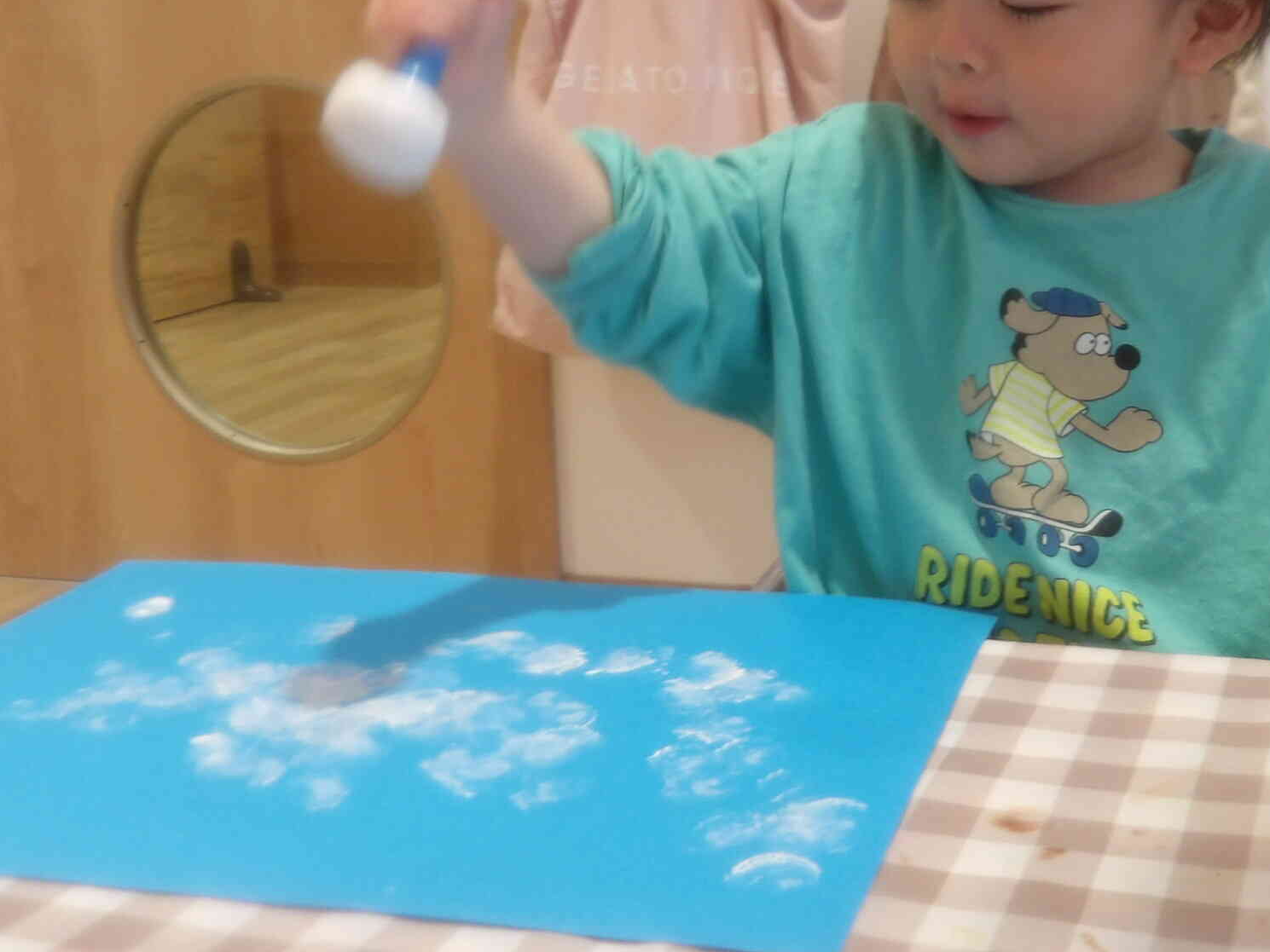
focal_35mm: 47
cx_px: 804
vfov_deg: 30.6
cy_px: 302
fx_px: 1724
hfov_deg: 40.1
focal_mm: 4.9
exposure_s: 1/30
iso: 147
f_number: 3
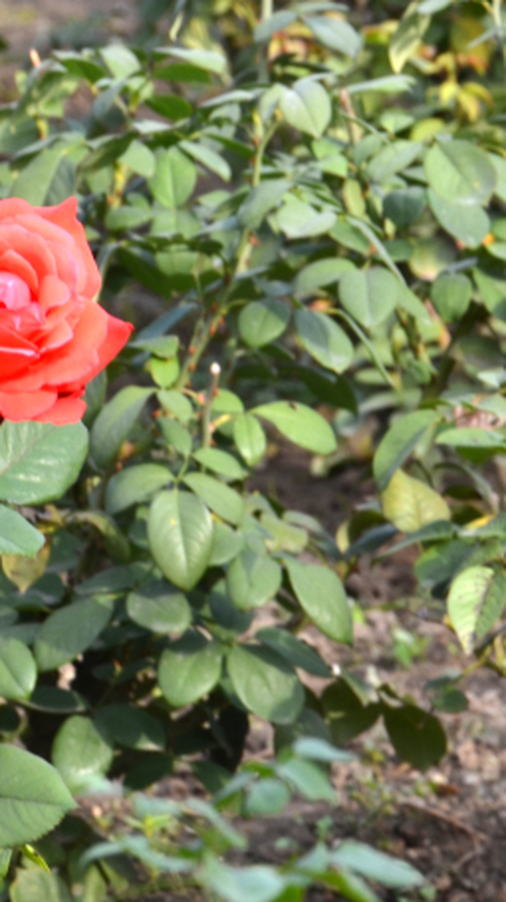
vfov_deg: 5.8
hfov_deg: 3.3
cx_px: 222
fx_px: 8863
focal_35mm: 371
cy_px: 258
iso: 180
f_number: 8
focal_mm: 105
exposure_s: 1/125
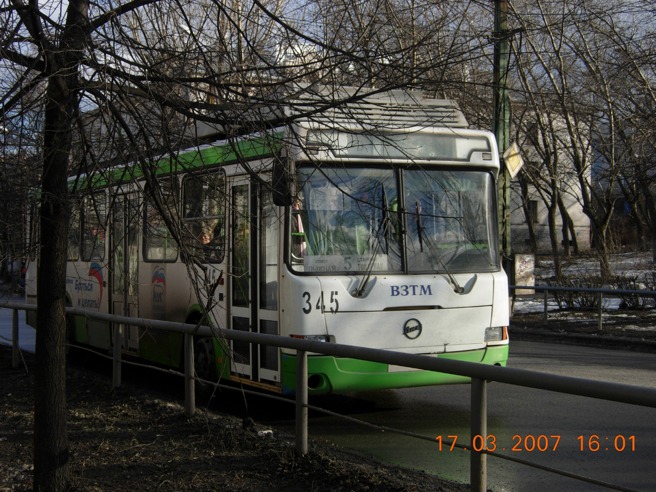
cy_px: 246
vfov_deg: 23.3
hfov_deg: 30.7
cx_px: 332
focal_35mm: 63
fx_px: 1194
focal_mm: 12.9
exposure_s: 1/384
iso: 50
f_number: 4.9
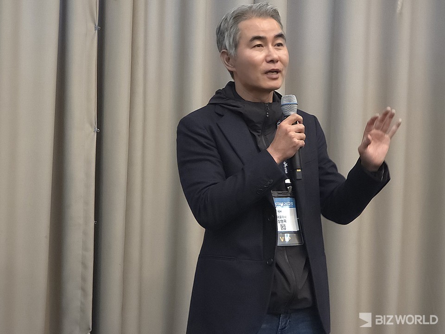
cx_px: 222
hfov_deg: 17.1
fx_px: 1478
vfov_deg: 12.9
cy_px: 167
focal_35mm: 115
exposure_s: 1/30
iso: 800
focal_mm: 18.6
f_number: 3.4
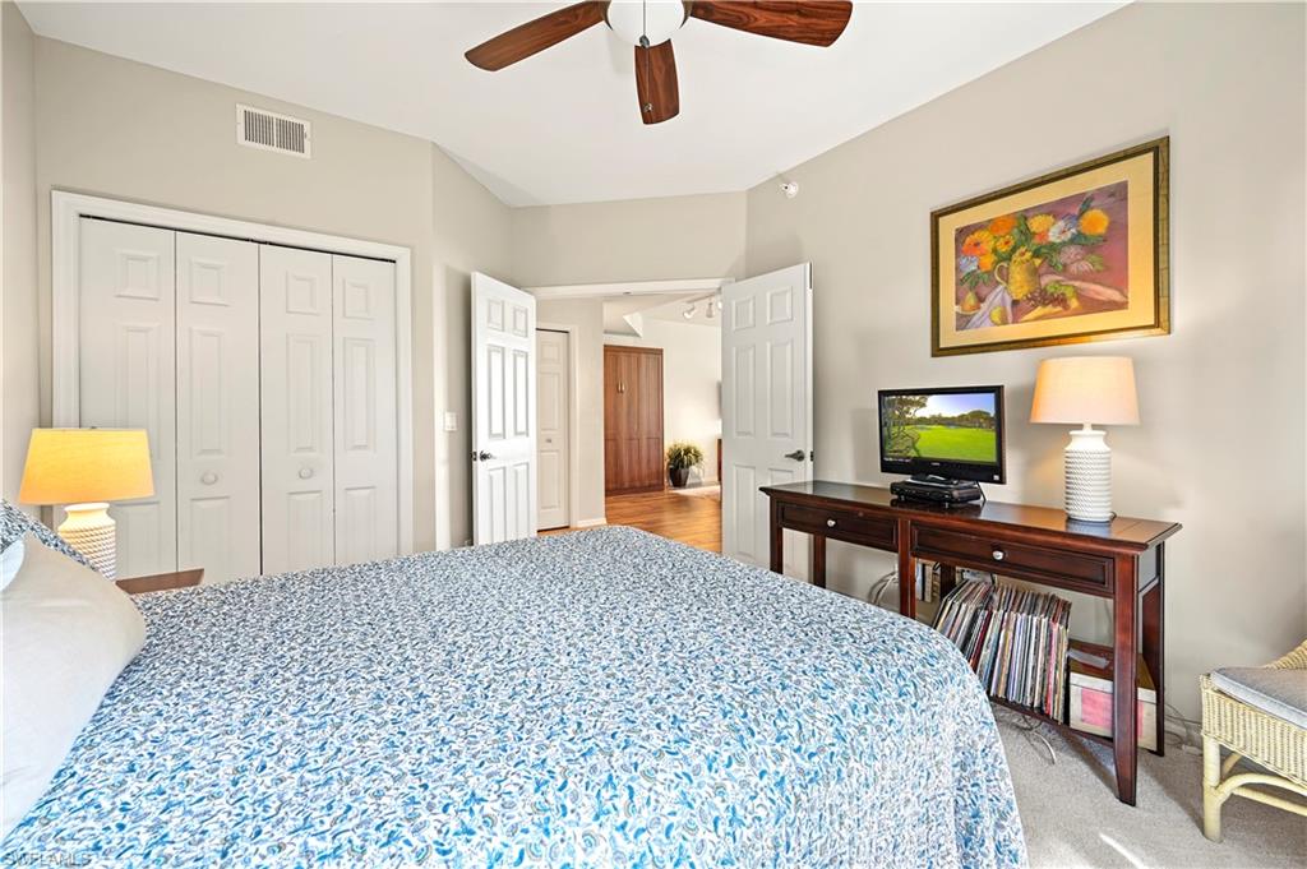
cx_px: 654
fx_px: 508
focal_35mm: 14
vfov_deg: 81.1
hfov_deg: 104.3
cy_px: 434
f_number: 8
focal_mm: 14
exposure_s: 5
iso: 100
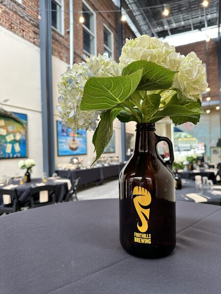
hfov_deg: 56.8
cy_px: 147
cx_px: 110
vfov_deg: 71.6
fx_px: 204
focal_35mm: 24
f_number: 1.78
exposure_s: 1/60
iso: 125
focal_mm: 6.86
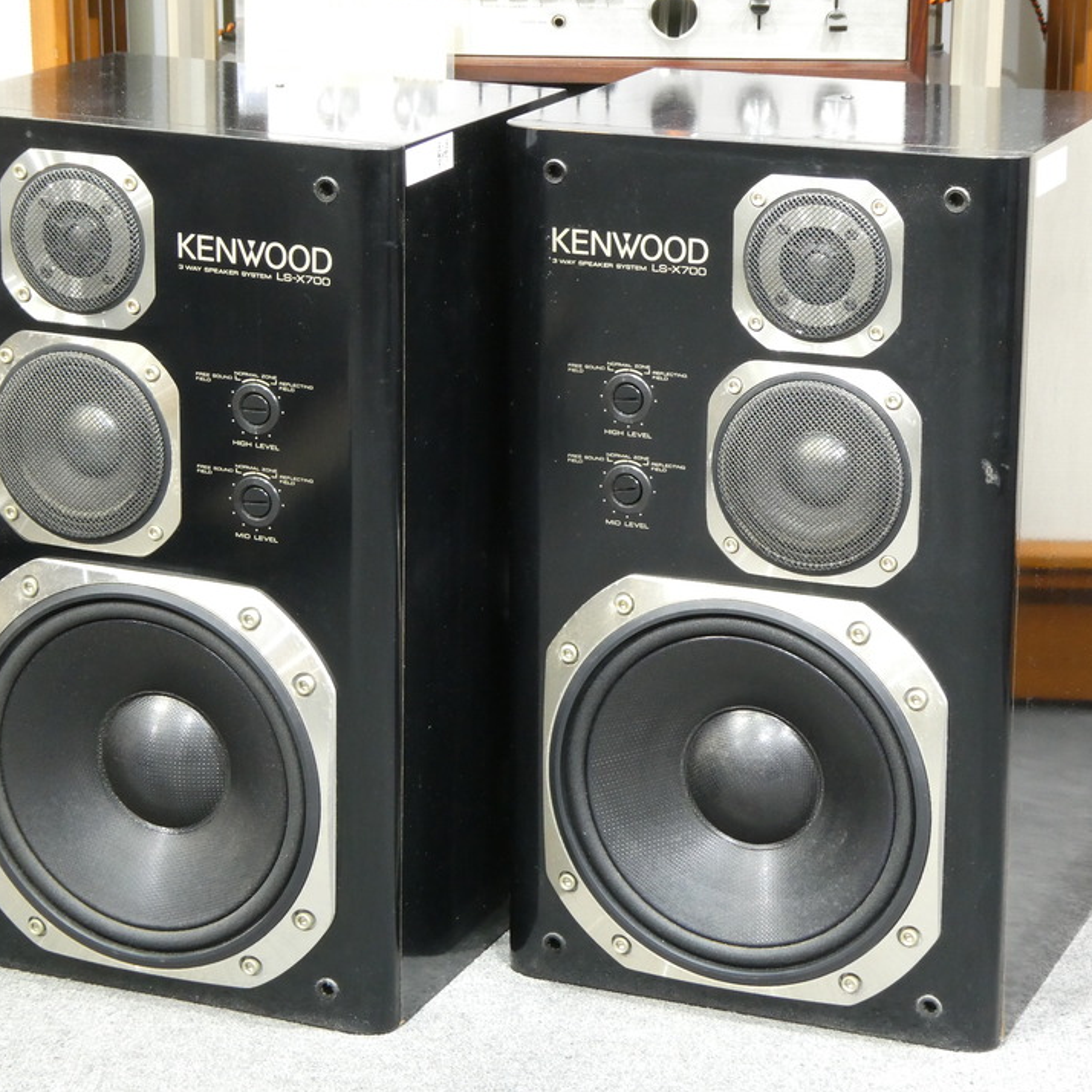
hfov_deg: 19.7
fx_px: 3141
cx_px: 534
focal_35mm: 88
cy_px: 546
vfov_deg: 19.7
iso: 400
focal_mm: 13.2
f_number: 5.5
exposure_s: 1/1.6
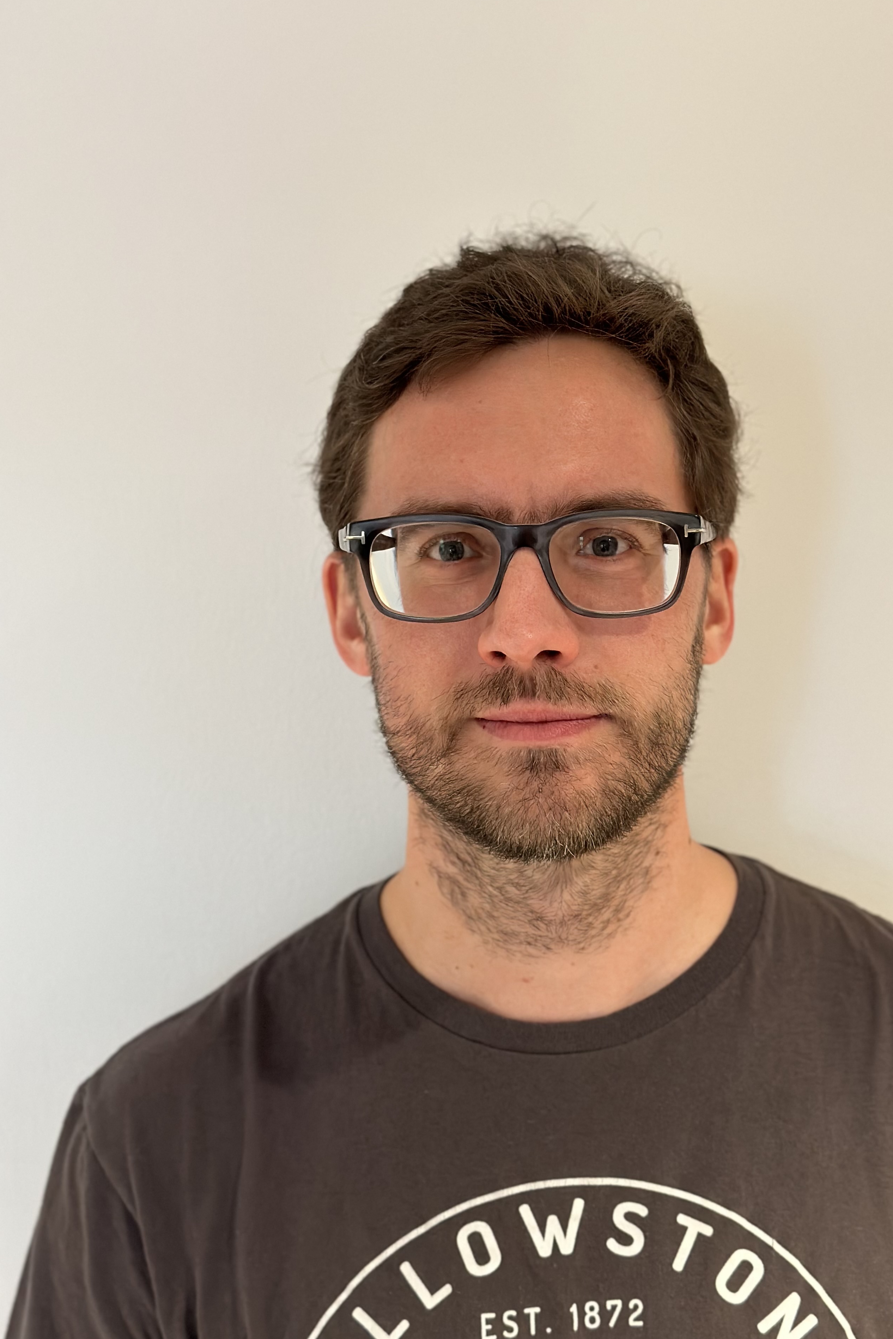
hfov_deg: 25.5
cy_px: 655
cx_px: 532
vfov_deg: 37.5
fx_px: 1972
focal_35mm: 53
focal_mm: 6.86
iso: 400
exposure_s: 1/60
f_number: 1.78
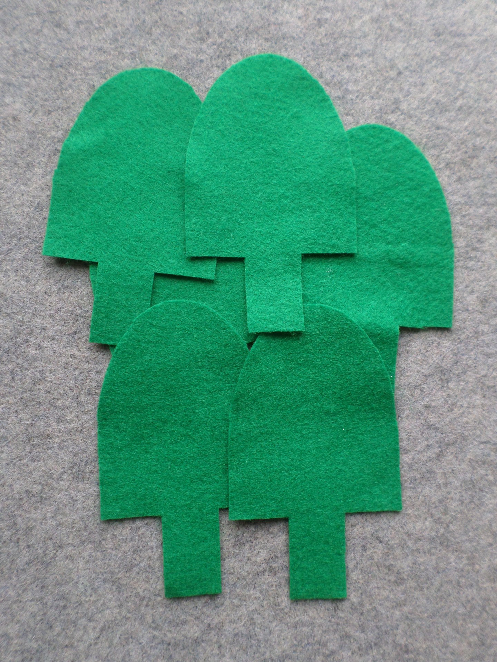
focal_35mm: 25
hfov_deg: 54.9
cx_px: 248
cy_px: 331
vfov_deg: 69.4
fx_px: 479
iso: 80
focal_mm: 4.5
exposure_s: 1/45
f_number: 2.5
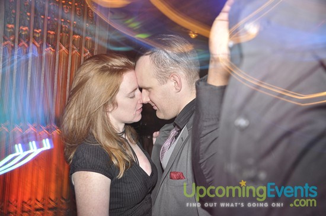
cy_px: 108
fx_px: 326
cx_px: 163
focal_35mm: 36
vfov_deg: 36.8
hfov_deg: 53.2
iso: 400
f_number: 5
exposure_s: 1
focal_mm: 24
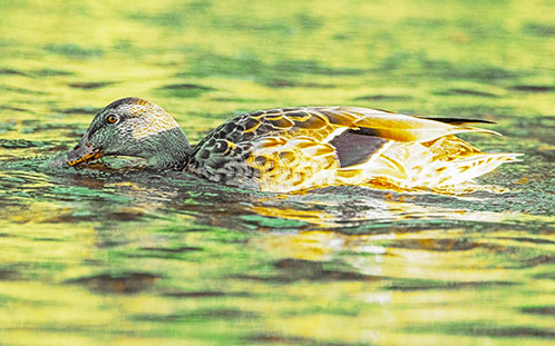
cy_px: 164
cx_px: 278
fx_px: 13927
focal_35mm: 921
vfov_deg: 1.4
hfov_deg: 2.3
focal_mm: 900
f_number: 12
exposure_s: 1/800
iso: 1000
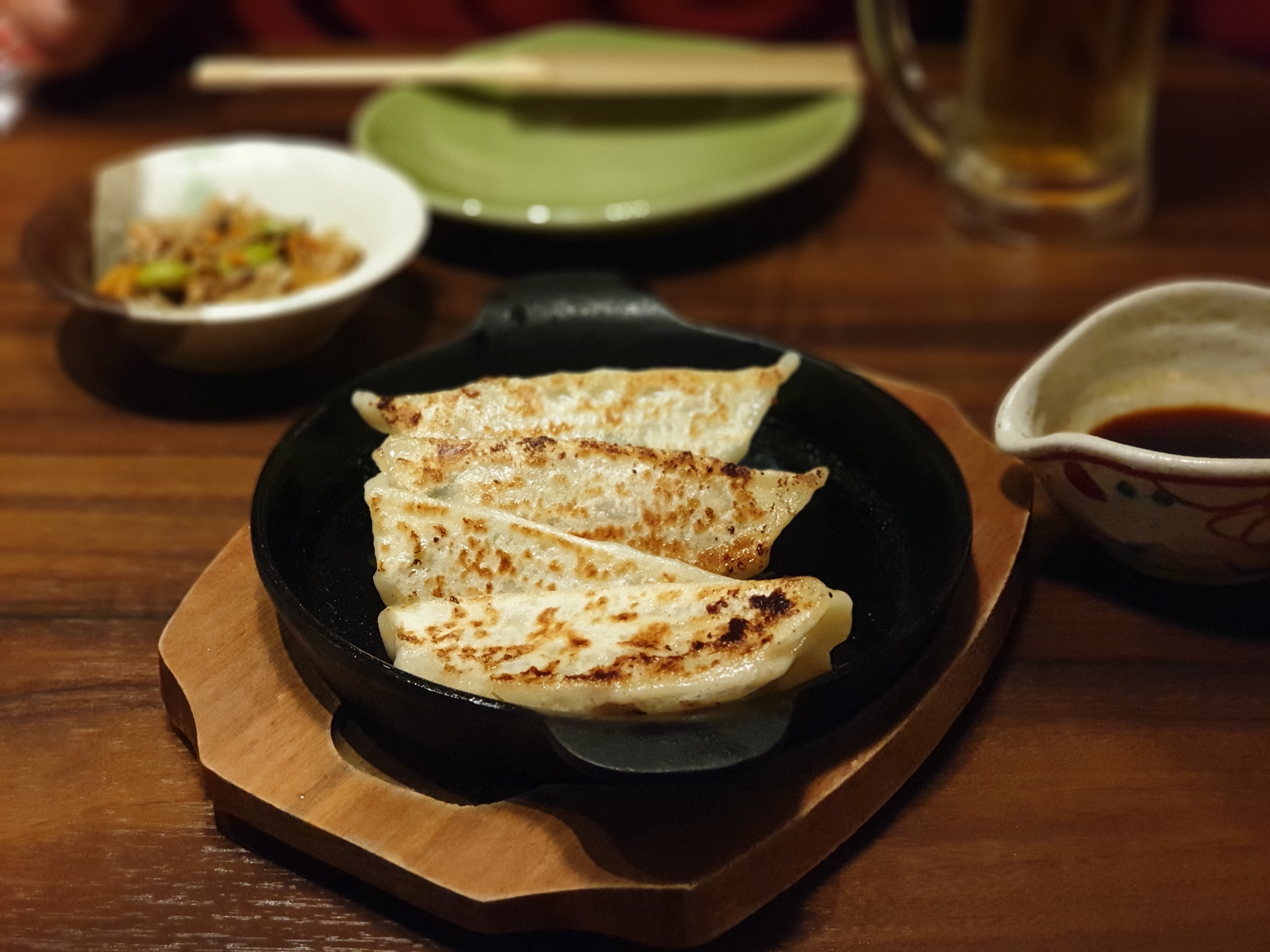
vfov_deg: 28.0
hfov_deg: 36.8
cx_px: 635
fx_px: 1908
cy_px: 476
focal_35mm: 52
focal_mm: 6
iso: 500
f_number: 2.4
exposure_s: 1/24
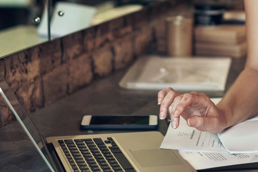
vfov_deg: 11.3
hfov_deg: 17.0
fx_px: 860
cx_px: 198
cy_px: 4
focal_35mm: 120
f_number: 2.2
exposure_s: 1/640
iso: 800
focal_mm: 50
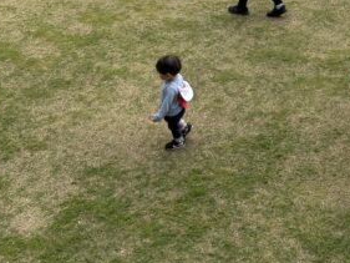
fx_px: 718
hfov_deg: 23.8
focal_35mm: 71
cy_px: -91
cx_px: 465
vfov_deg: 19.0
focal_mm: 5.96
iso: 50
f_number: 1.6
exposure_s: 1/2193
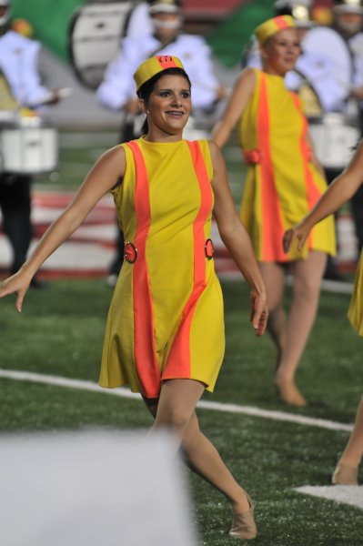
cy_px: 273
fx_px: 4545
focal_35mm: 300
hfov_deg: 4.6
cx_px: 182
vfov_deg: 6.9
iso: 800
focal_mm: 200
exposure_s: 1/500
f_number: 2.8
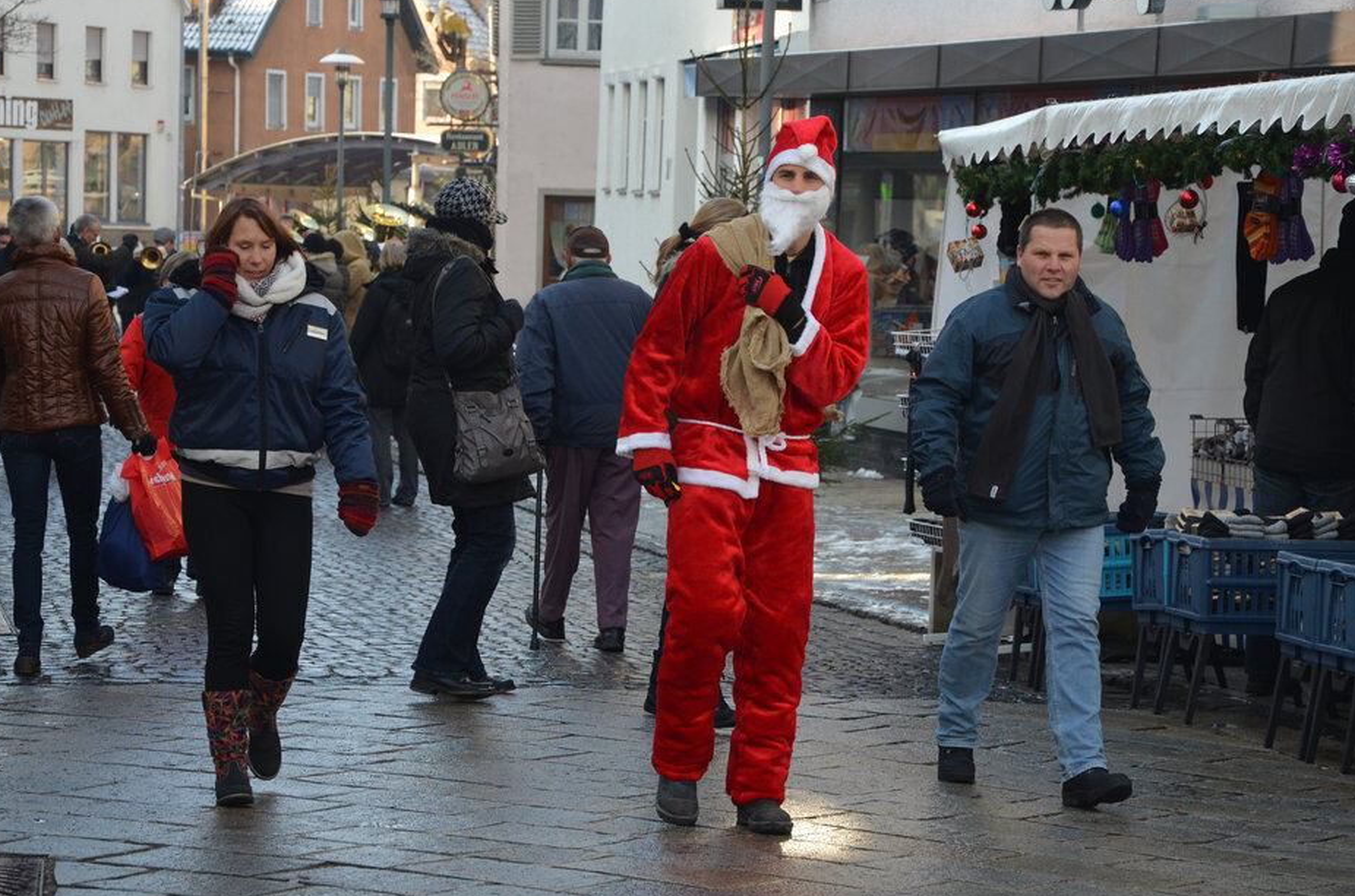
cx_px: 667
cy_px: 440
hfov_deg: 16.9
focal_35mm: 122
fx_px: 4564
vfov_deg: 11.2
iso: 800
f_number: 6.7
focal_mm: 75
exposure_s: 1/750
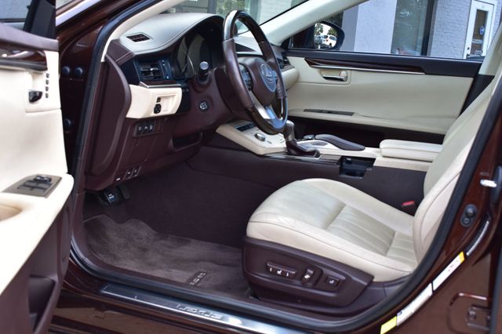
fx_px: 606
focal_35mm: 44
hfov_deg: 45.0
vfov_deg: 30.8
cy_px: 167
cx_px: 251
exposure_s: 1/50
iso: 400
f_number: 8
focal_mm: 29
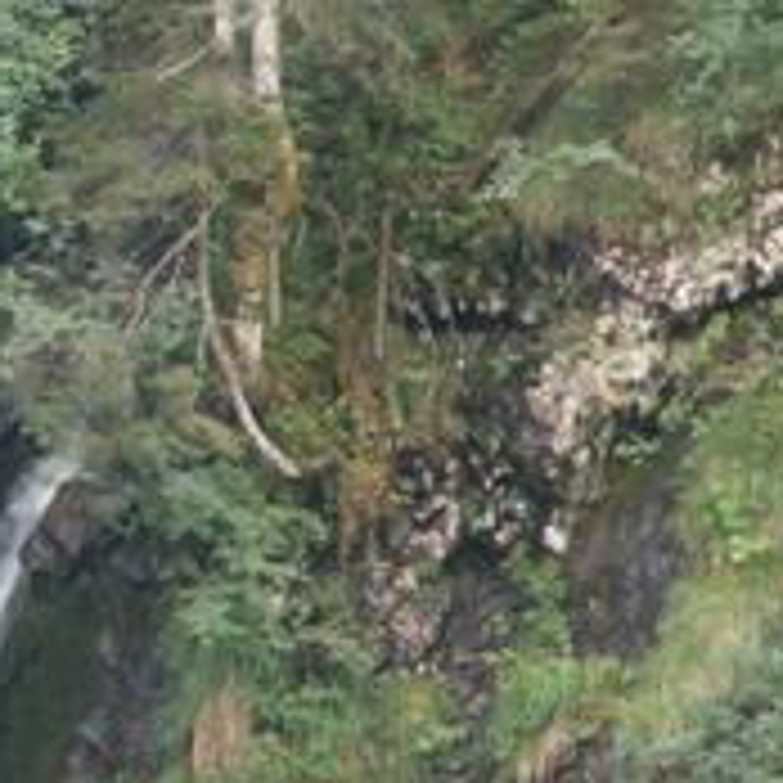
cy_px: 792
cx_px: -526
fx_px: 16967
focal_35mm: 663
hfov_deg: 2.6
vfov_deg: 2.6
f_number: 4
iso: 160
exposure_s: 1/30
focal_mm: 33.45
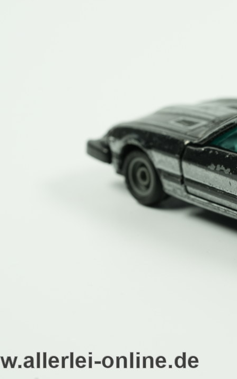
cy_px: 173
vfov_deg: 12.8
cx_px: 296
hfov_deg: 7.9
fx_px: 1696
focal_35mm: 164
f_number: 10
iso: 500
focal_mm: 90
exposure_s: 1/15
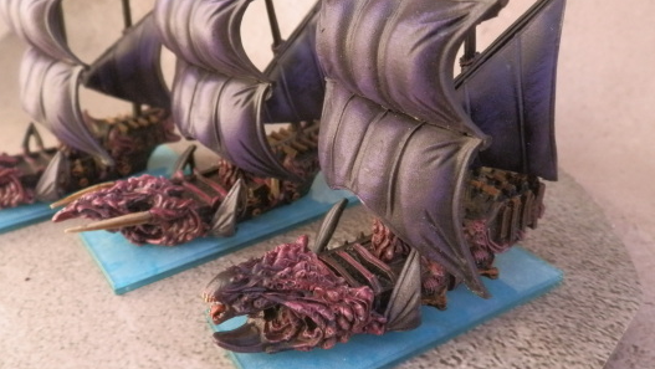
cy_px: 133
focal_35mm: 31
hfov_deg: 62.6
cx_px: 332
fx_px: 539
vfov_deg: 37.5
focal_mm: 5
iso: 400
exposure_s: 1/80
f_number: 3.1
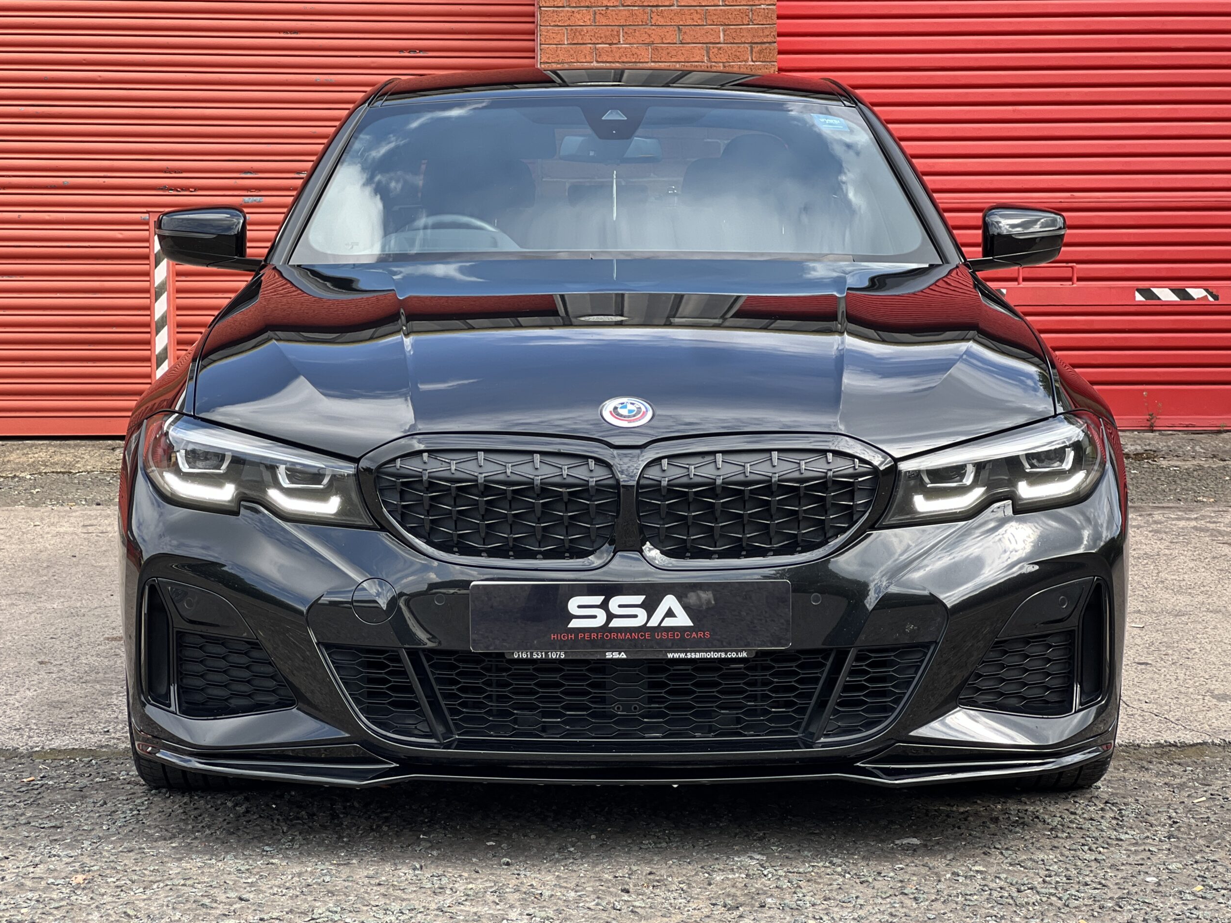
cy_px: 463
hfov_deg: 25.0
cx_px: 610
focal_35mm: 78
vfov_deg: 18.9
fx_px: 2774
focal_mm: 9
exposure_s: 1/121
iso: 32
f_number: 2.8
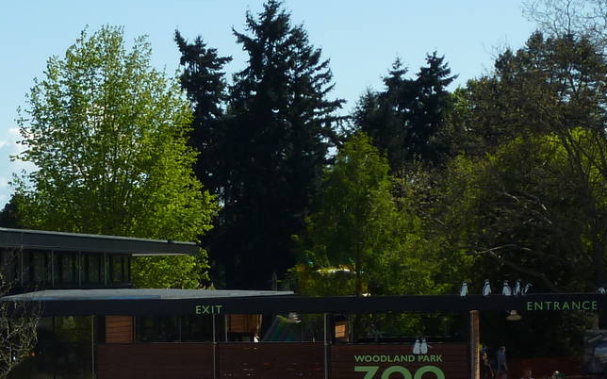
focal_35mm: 137
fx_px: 2266
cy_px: 348
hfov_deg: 15.2
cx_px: 128
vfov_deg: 9.5
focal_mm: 8.5
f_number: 5
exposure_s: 1/640
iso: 80
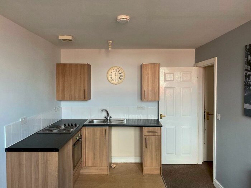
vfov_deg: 53.1
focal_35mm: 26
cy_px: 94
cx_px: 126
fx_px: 189
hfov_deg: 67.3
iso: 125
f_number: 1.8
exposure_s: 1/100
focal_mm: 4.25
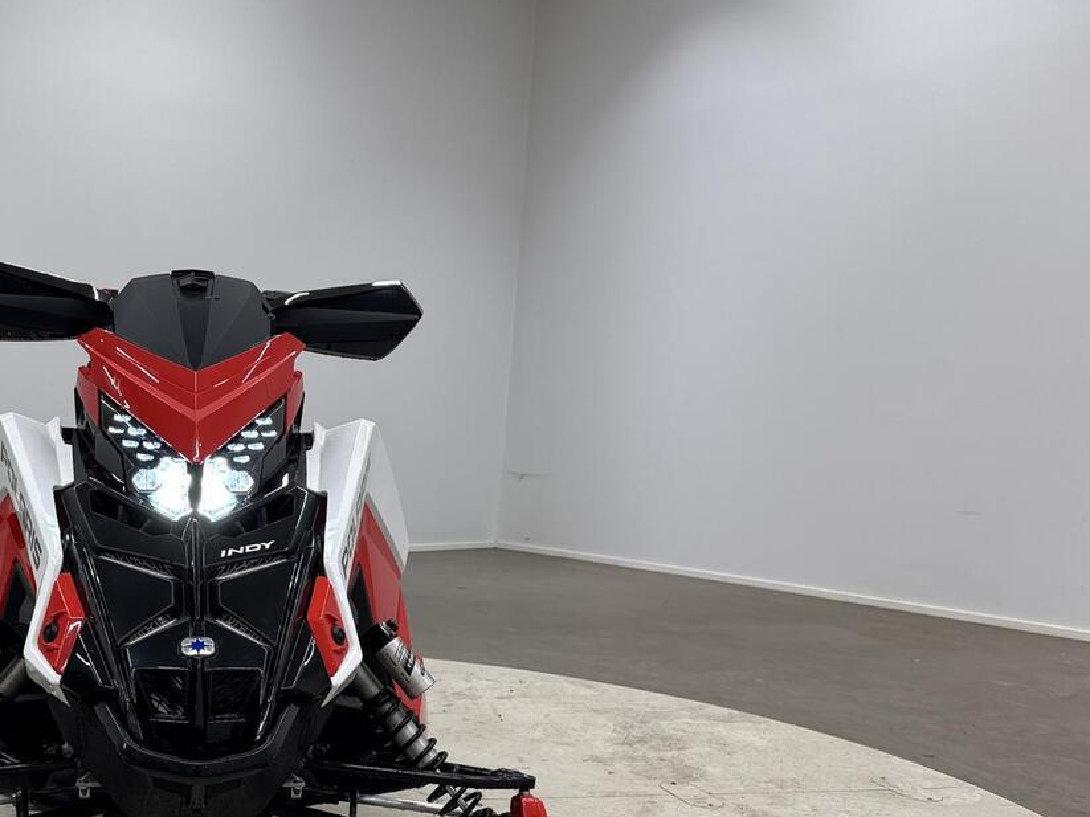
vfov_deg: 33.2
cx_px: 212
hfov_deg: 42.7
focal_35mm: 42
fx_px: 1322
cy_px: 675
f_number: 1.78
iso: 50
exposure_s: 1/100
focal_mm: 6.76
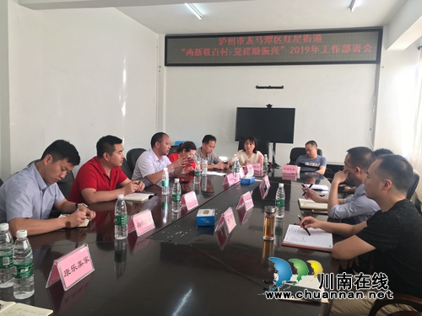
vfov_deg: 48.2
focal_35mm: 29
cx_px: 211
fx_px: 354
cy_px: 158
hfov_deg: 61.7
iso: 25
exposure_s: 1/50
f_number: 2.2
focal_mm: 4.15
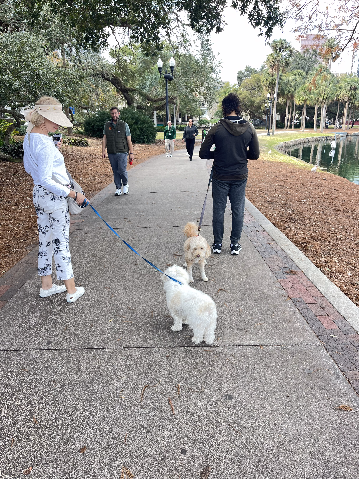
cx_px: 180
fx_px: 360
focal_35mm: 26
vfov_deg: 67.3
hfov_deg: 53.1
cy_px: 240
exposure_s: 1/193
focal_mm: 5.1
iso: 50
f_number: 1.6
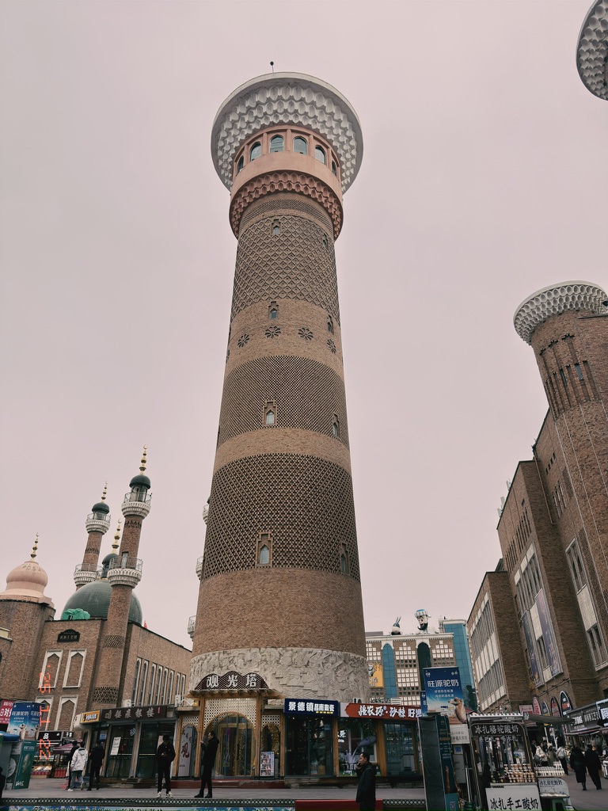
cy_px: 406
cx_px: 304
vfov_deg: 71.6
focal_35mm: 24
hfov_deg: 56.8
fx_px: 562
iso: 64
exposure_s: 1/1441
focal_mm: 6.76
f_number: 1.78
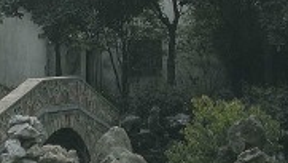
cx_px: -56
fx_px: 703
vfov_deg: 13.1
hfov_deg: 21.5
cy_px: 32
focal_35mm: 92
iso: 100
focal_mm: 8.9
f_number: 8
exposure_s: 1/123
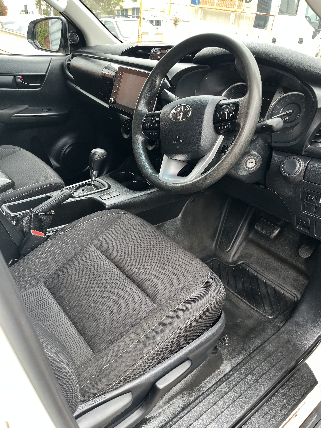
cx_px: 160
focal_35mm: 26
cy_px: 214
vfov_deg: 67.3
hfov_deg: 53.1
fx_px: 321
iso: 50
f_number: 1.6
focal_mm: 5.1
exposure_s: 1/121
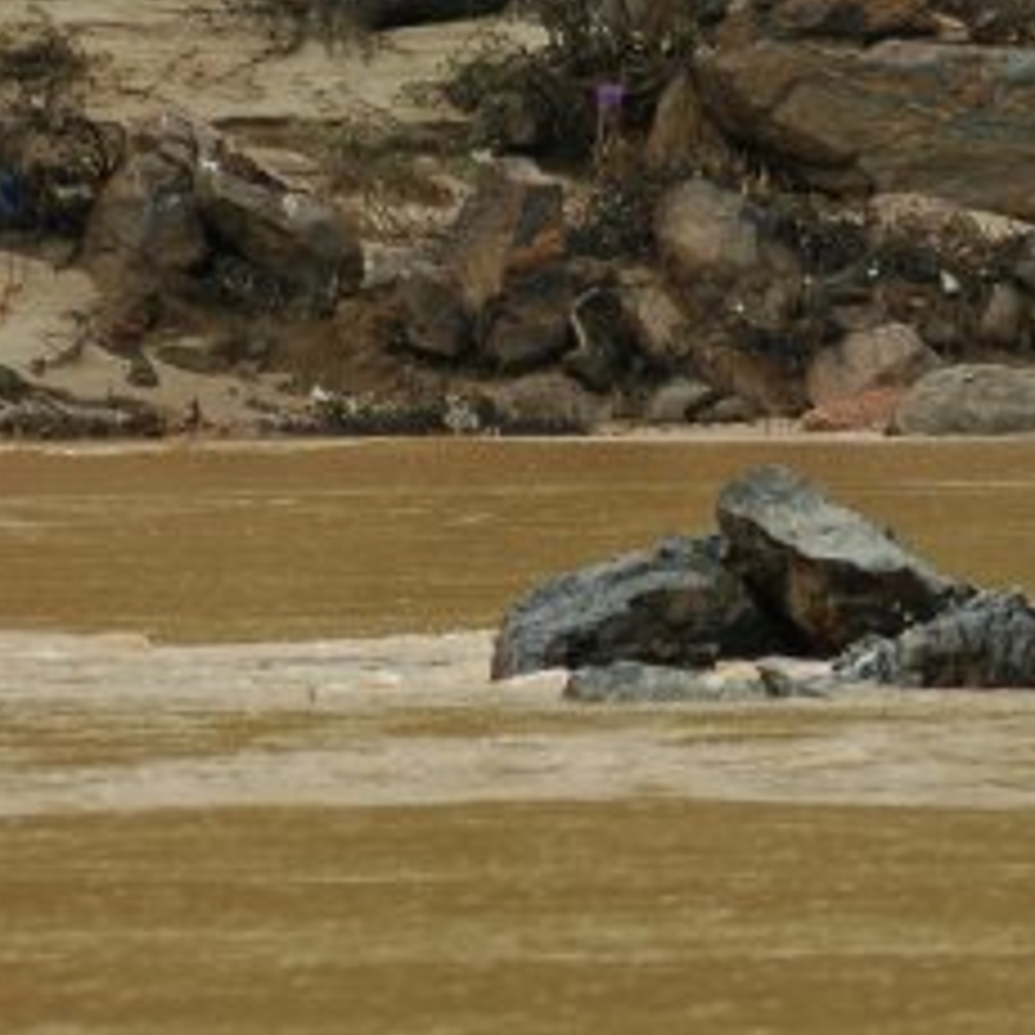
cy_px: 392
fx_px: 17523
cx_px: 900
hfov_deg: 3.4
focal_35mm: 518
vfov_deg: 3.4
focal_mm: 130
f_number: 5
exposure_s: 1/400
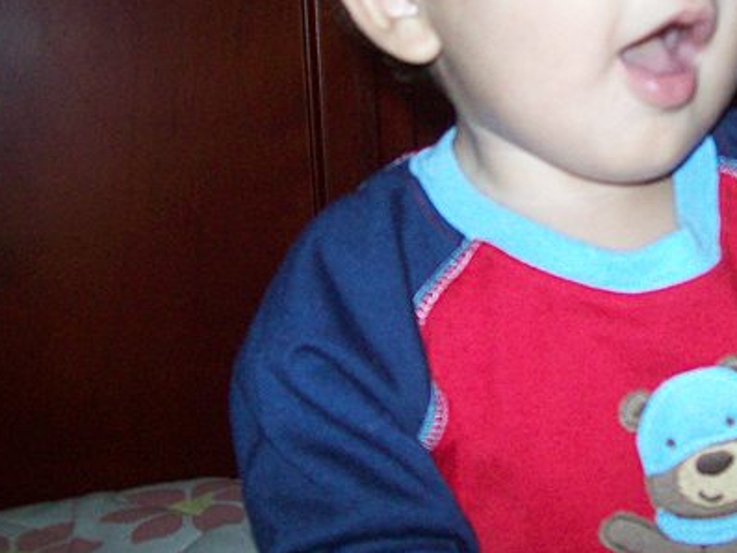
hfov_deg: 32.7
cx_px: 538
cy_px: 202
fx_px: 1235
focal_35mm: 58
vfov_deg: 25.2
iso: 200
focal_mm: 6
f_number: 2.7
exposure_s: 1/64
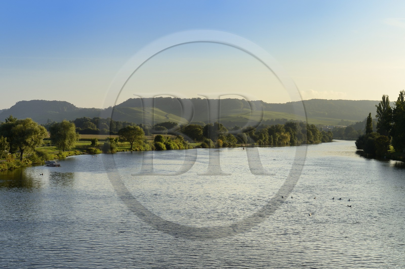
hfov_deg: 28.9
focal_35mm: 70
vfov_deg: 19.4
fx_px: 787
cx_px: 202
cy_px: 134
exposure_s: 1/200
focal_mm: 70
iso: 200
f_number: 14
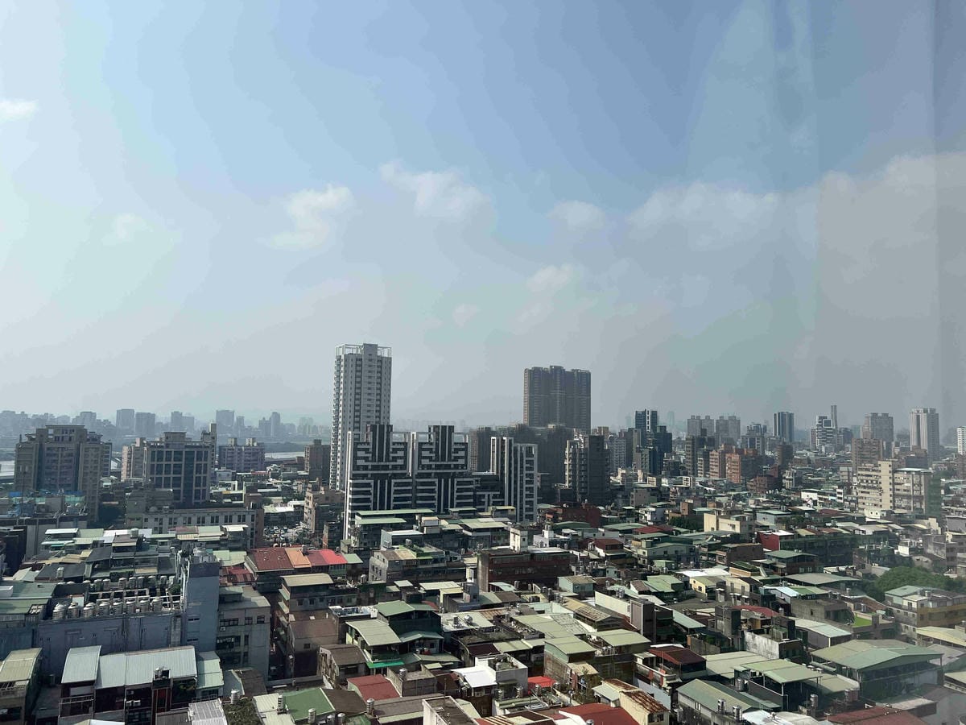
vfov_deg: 53.1
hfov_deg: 67.3
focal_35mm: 26
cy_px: 362
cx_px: 483
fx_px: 726
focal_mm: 5.7
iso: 50
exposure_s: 1/9434
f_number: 1.5
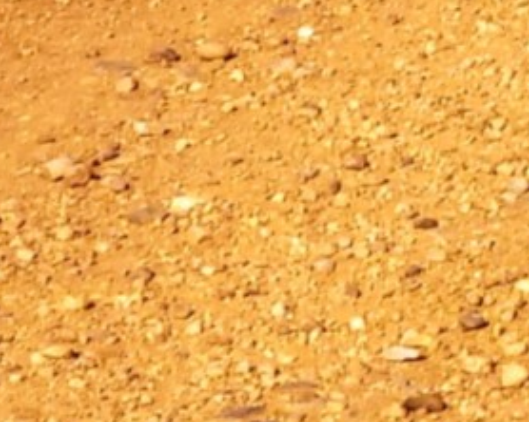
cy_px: -700
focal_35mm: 368
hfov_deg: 5.0
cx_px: 1471
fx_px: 5757
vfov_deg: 4.1
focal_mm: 6
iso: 25
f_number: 2.4
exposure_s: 1/1053
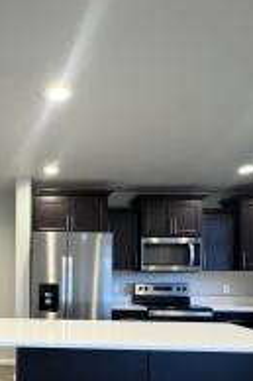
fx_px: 317
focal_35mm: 30
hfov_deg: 40.5
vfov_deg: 59.5
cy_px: 273
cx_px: 29
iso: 320
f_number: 2.2
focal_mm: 2.22
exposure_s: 1/120
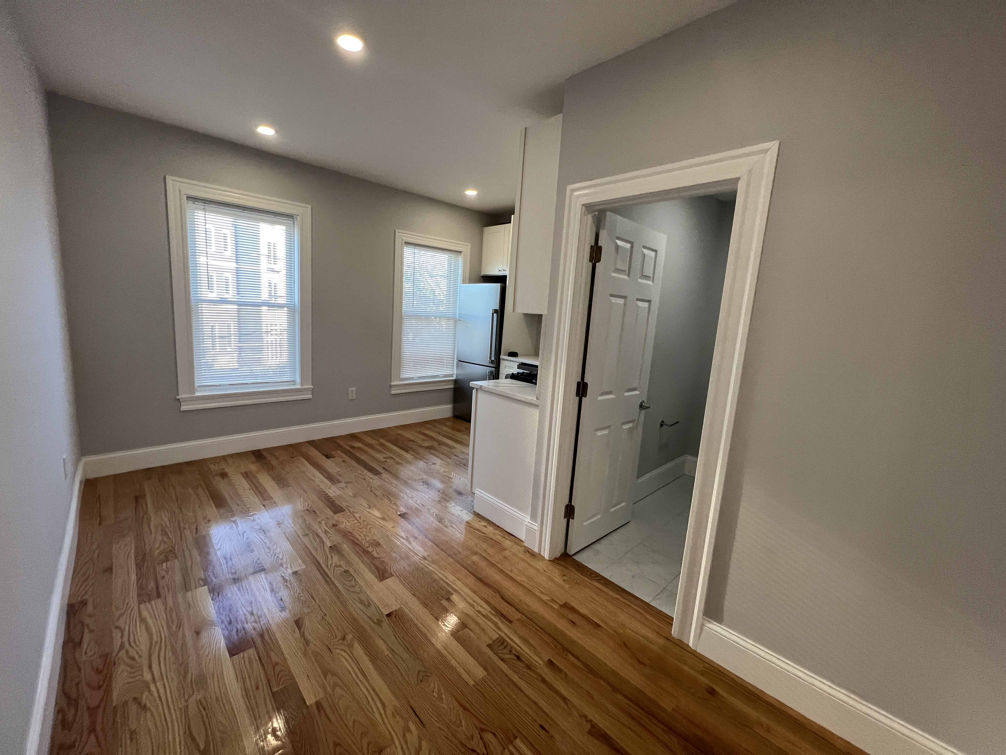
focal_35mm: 13
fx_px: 378
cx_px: 503
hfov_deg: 106.2
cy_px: 378
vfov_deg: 89.9
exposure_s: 1/120
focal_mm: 1.57
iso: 200
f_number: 1.8
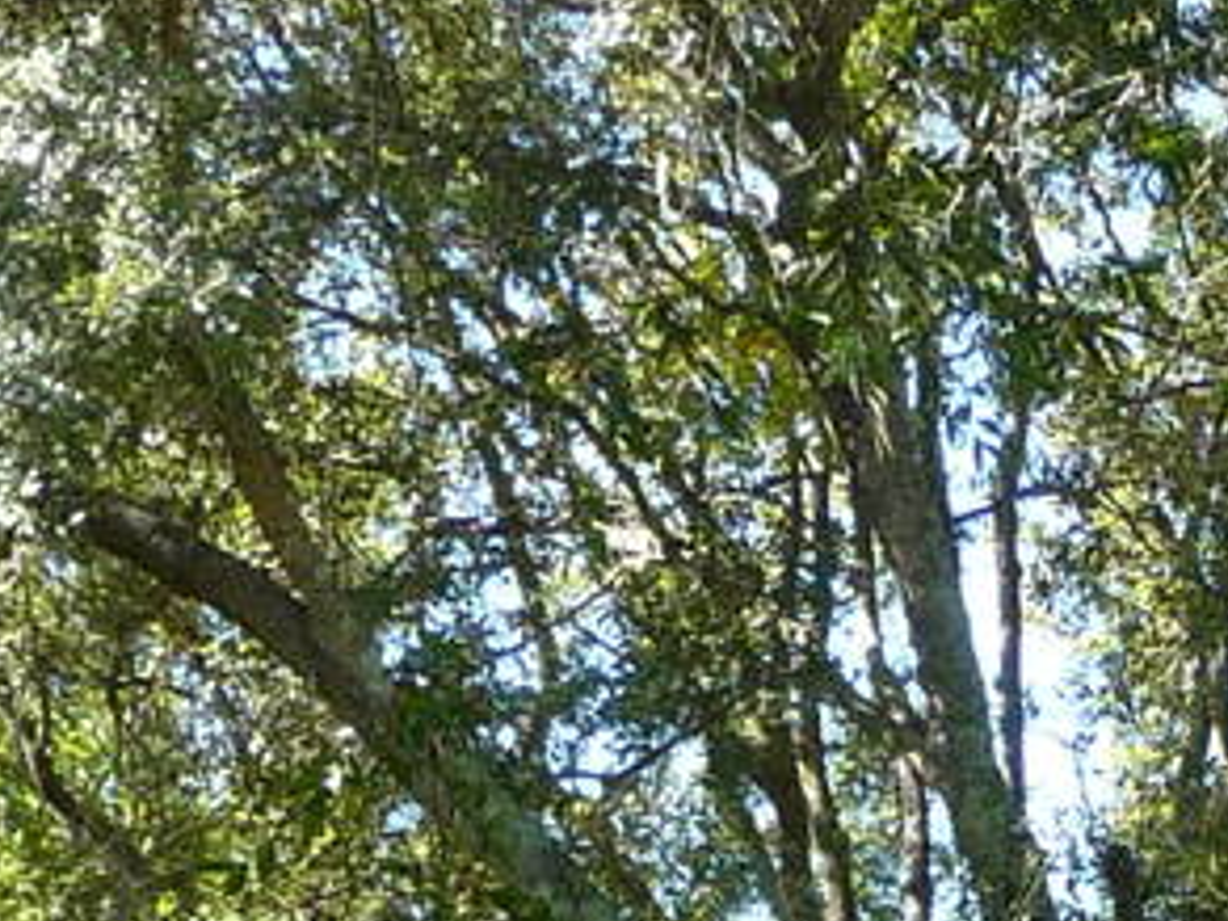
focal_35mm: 208
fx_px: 7379
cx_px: 2002
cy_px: 1964
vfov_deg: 6.9
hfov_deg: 9.2
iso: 100
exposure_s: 1/100
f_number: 3.8
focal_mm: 6.3
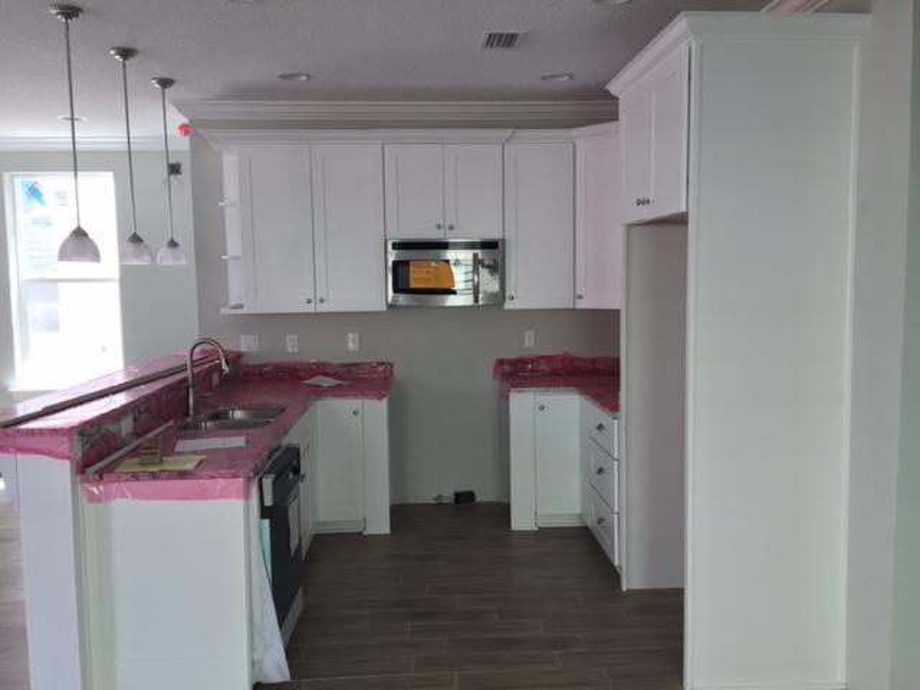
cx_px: 460
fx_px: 771
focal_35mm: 29
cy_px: 345
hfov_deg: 61.7
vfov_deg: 48.2
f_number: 2.2
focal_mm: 4.15
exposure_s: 1/40
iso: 32
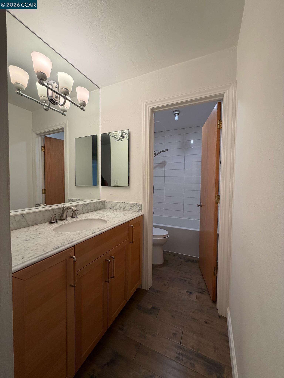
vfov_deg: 102.1
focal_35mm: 14
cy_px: 189
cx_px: 142
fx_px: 153
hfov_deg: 85.7
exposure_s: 1/120
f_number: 2.2
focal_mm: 2.22
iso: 160
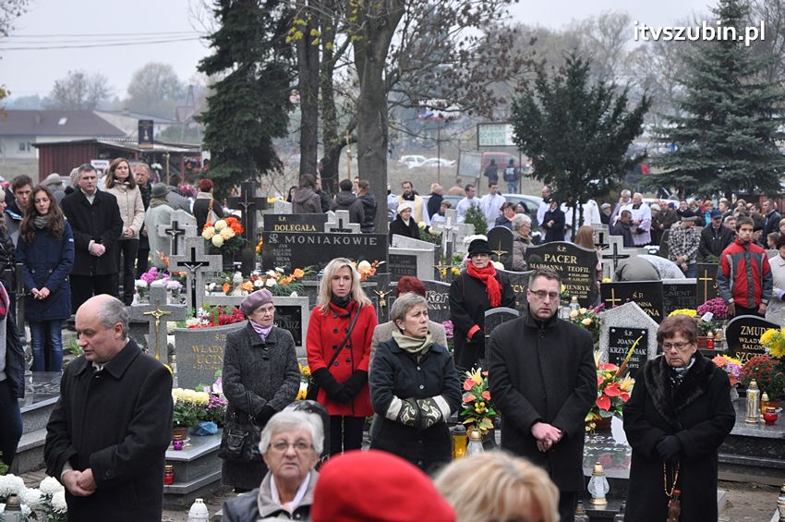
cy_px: 261
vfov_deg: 13.0
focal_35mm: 105
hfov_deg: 19.5
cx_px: 392
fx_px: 2287
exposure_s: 1/400
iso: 800
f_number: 5
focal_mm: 70
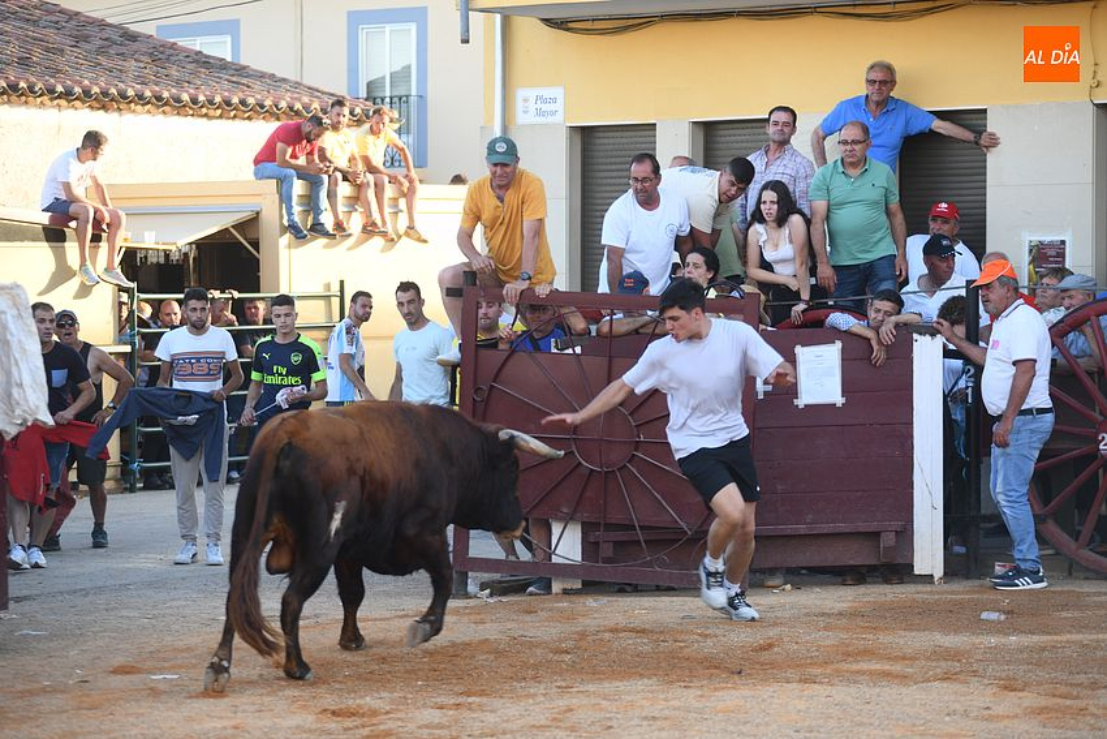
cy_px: 370
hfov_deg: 16.4
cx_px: 554
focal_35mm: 125
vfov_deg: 11.0
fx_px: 3844
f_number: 3.5
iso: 320
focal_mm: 125
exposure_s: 1/320
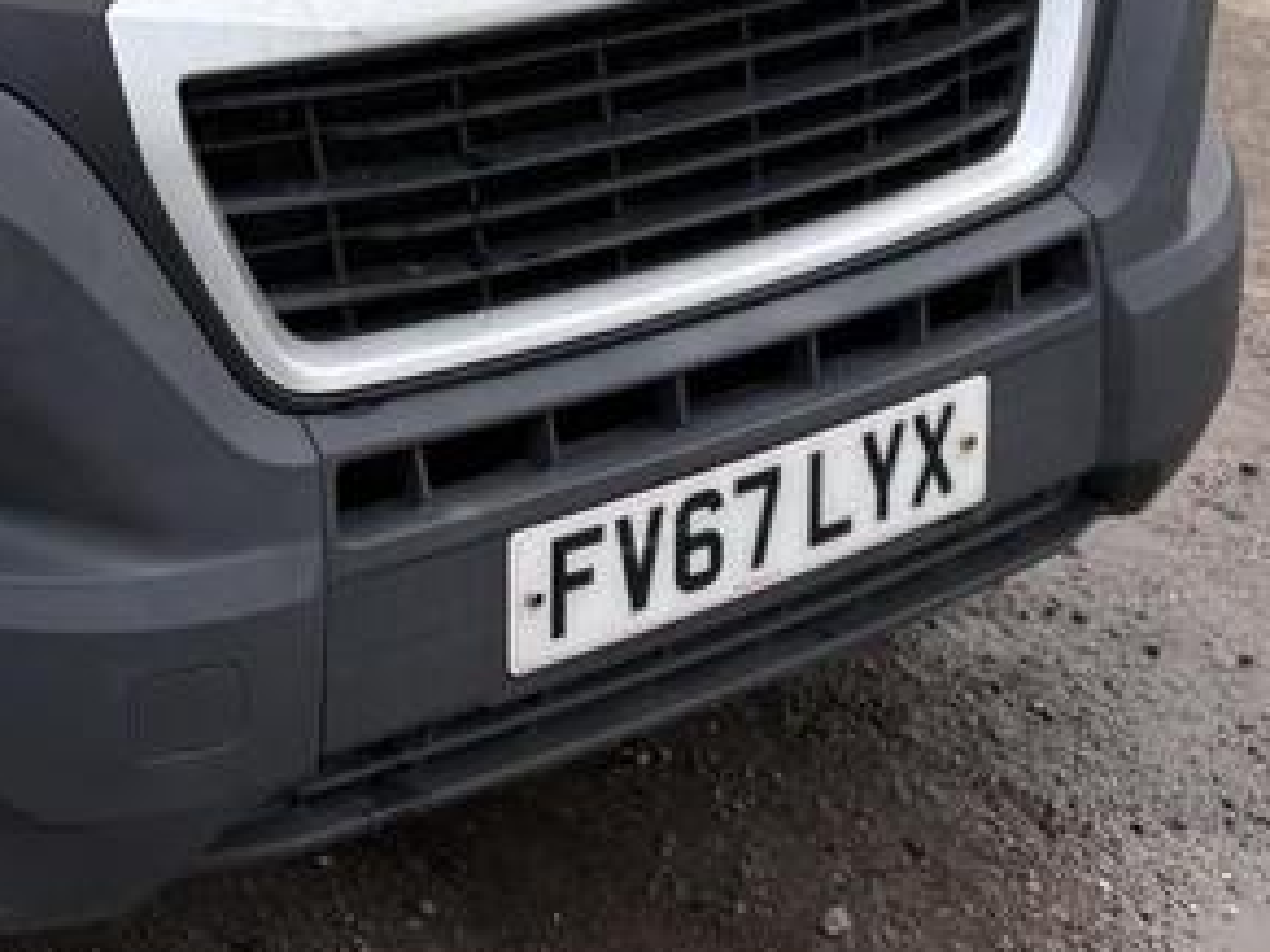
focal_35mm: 80
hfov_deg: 23.5
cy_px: -310
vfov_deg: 17.2
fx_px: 2934
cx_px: 48
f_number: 1.6
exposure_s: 1/959
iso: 50
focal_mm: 5.96
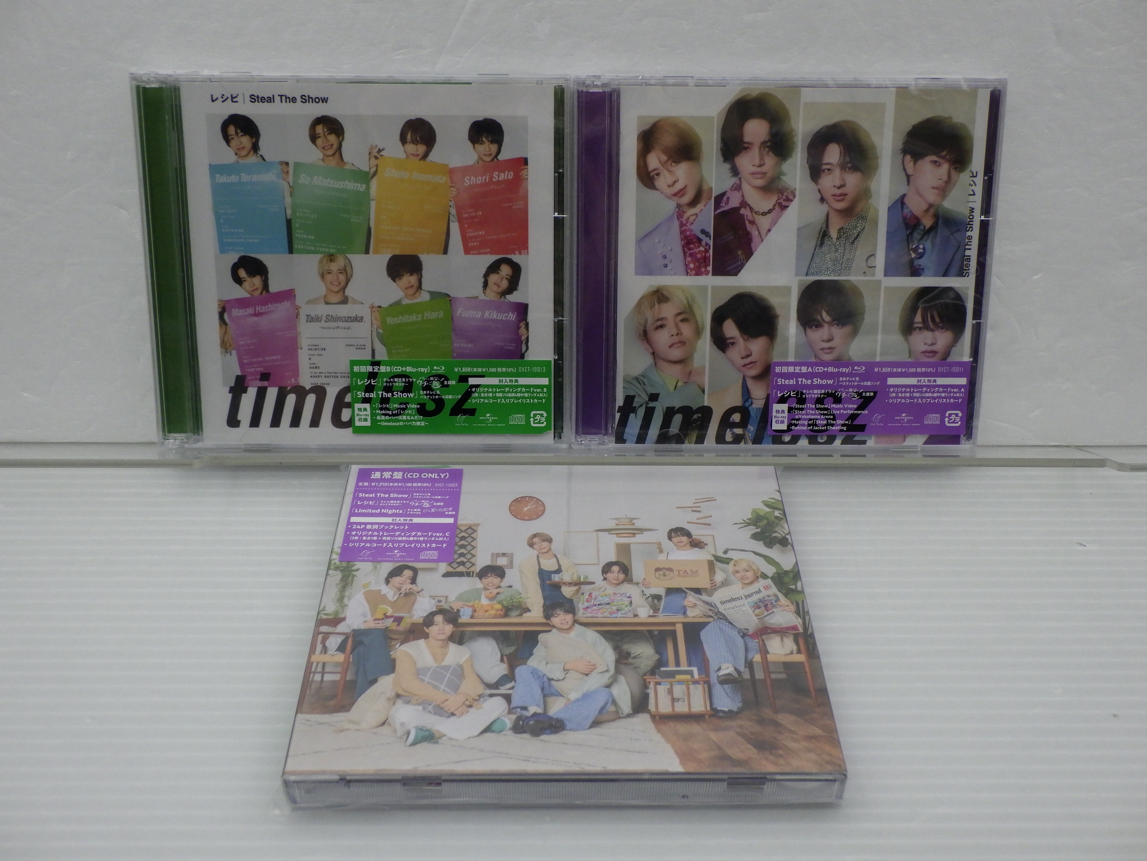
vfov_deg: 41.8
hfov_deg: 54.0
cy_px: 430
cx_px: 574
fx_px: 1127
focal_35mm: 34
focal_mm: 6.1
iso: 400
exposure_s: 1/125
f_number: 3.8
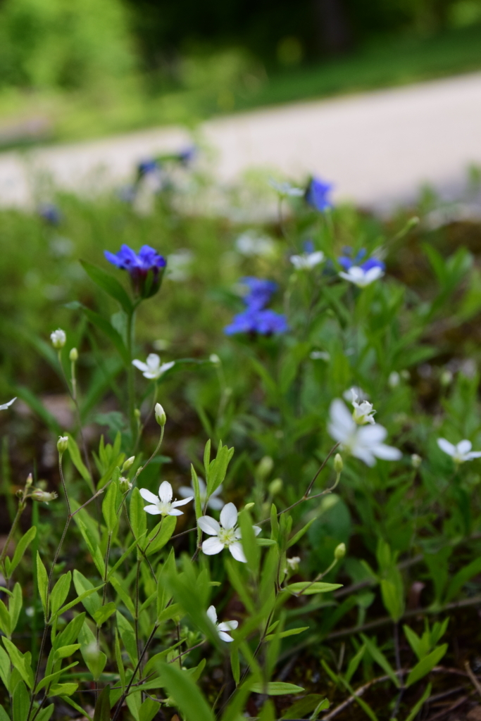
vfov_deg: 21.9
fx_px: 1863
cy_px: 360
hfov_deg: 14.7
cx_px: 240
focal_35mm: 93
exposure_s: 1/640
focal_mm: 62
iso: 800
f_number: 10
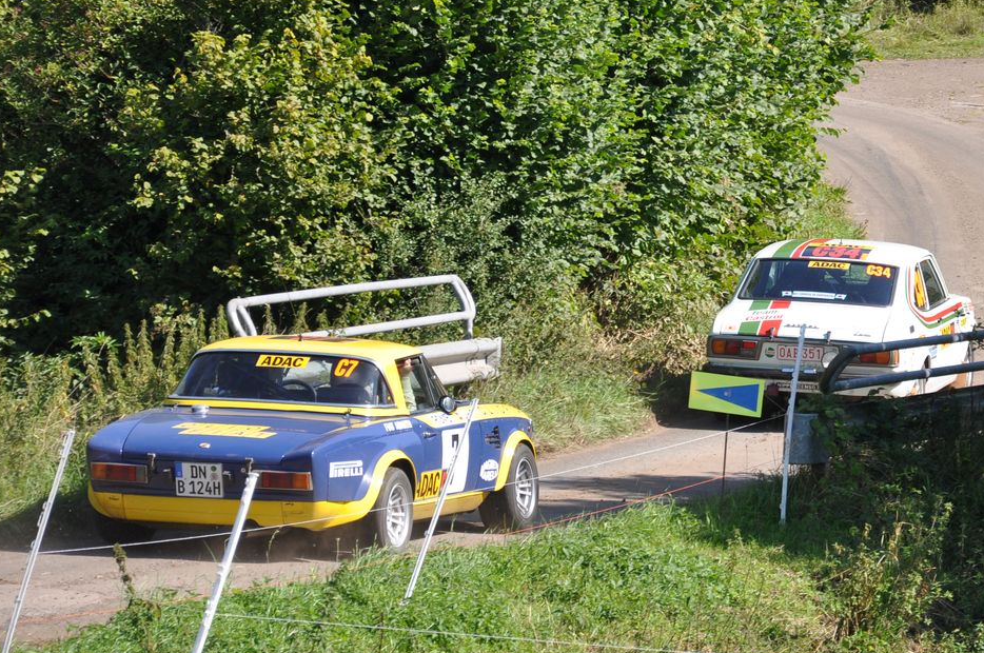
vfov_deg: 5.1
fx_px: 7366
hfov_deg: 7.6
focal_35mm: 270
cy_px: 246
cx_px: 785
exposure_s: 1/500
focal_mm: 105
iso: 250
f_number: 5.6
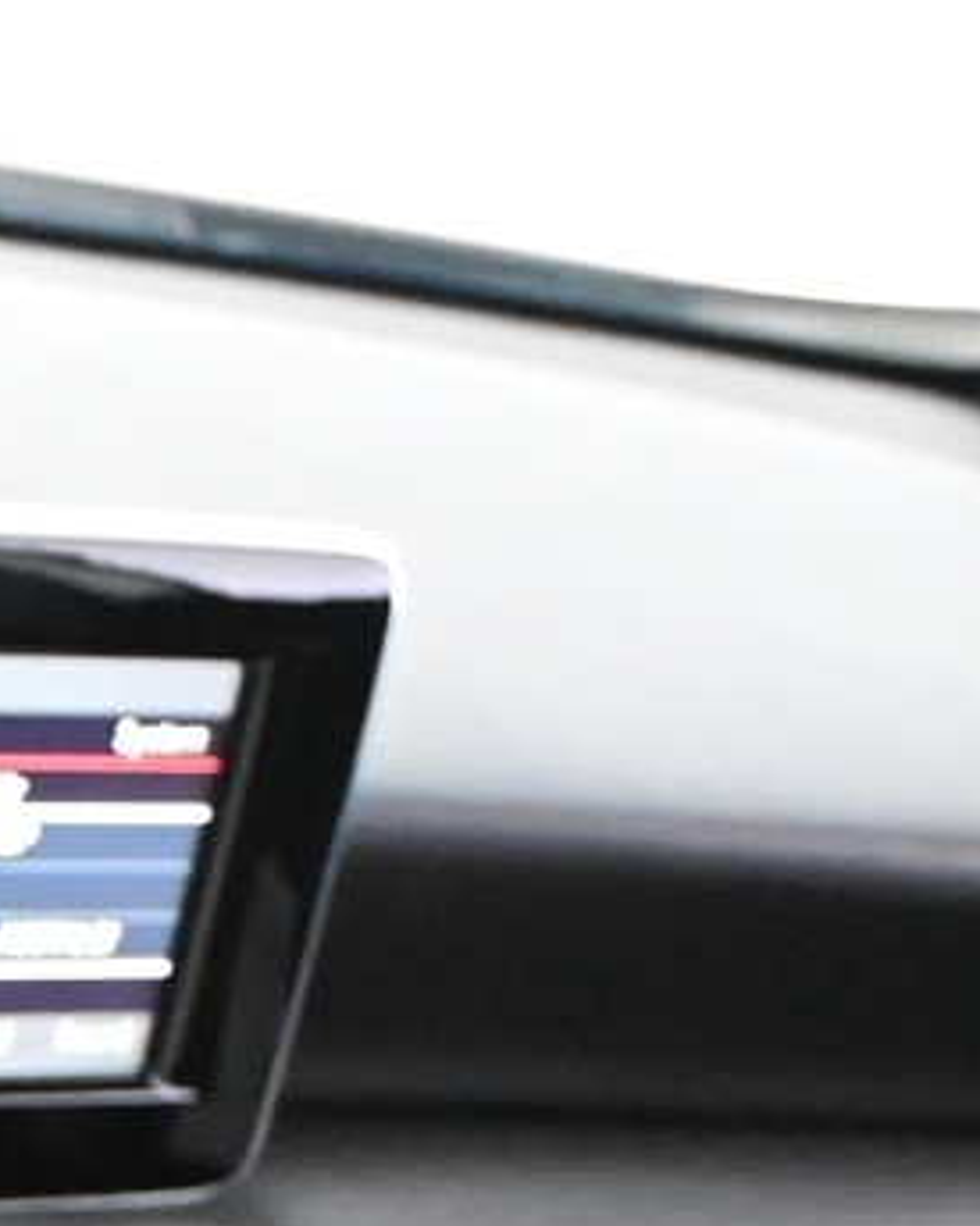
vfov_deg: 11.4
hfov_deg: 8.6
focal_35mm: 162
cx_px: -1458
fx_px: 5887
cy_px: 1885
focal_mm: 24.5
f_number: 4.2
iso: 7200
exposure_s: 1/40
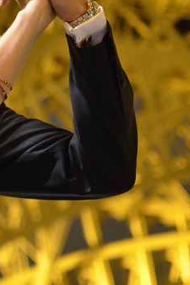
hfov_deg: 8.7
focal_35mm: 154
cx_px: -88
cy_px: 103
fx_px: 1220
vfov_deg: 13.3
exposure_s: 1/25
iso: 2000
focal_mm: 35
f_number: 1.8
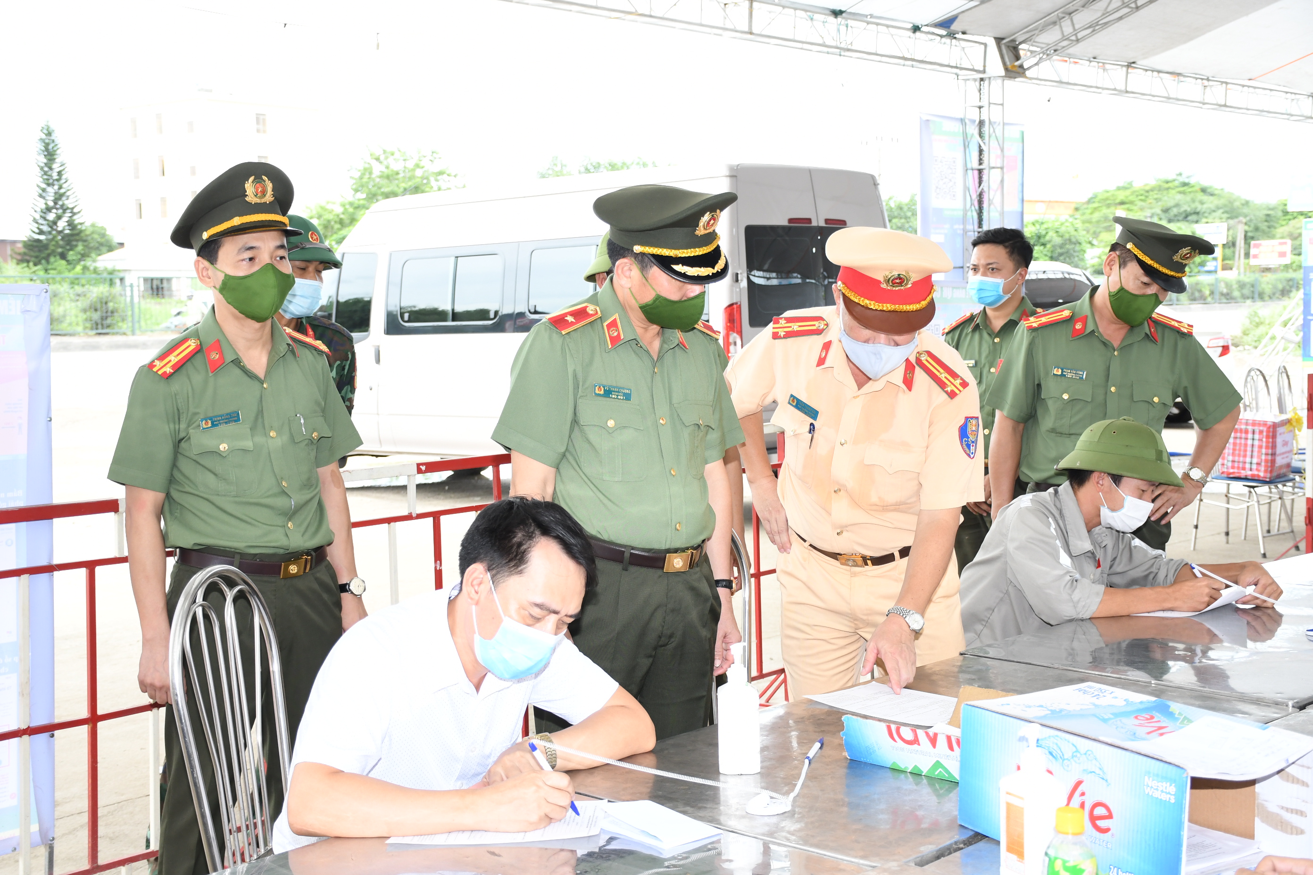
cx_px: 656
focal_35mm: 48
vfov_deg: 28.1
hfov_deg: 41.1
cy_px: 438
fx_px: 1751
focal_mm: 32
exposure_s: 1/200
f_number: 5
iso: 500
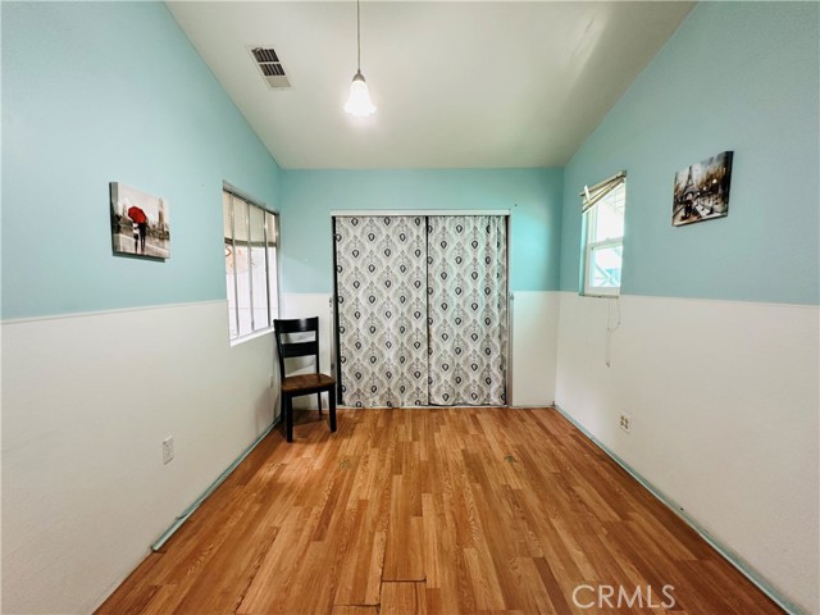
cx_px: 410
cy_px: 308
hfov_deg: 102.1
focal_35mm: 14
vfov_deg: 85.7
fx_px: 332
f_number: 2.2
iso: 160
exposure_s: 1/60
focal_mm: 2.22
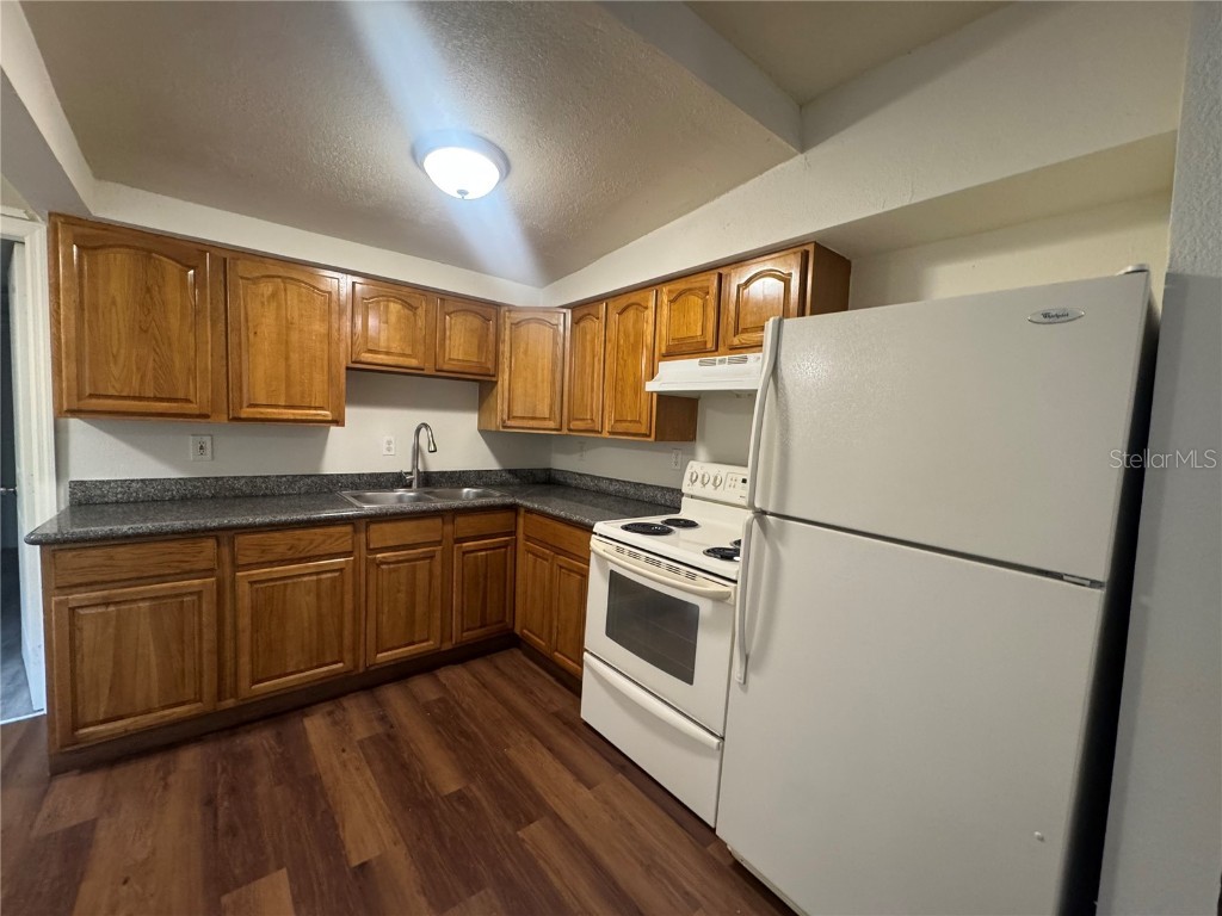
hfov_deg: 102.1
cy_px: 458
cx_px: 611
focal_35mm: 14
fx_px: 494
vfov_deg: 85.7
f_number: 2.2
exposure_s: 1/60
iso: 250
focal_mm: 2.22
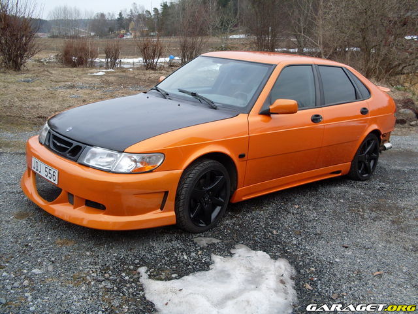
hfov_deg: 49.0
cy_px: 157
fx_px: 459
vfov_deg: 37.7
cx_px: 209
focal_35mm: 38
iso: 80
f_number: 2.8
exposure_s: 1/250
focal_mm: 6.3
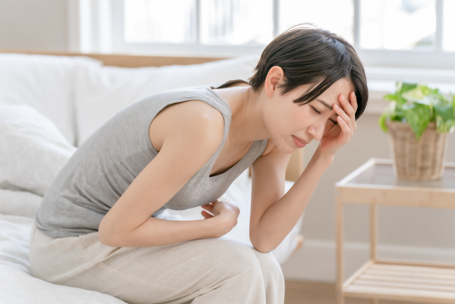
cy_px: 152
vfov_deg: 10.3
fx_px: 1681
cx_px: 228
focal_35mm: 133
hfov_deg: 15.4
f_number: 3.5
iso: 400
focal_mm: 133
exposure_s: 1/320
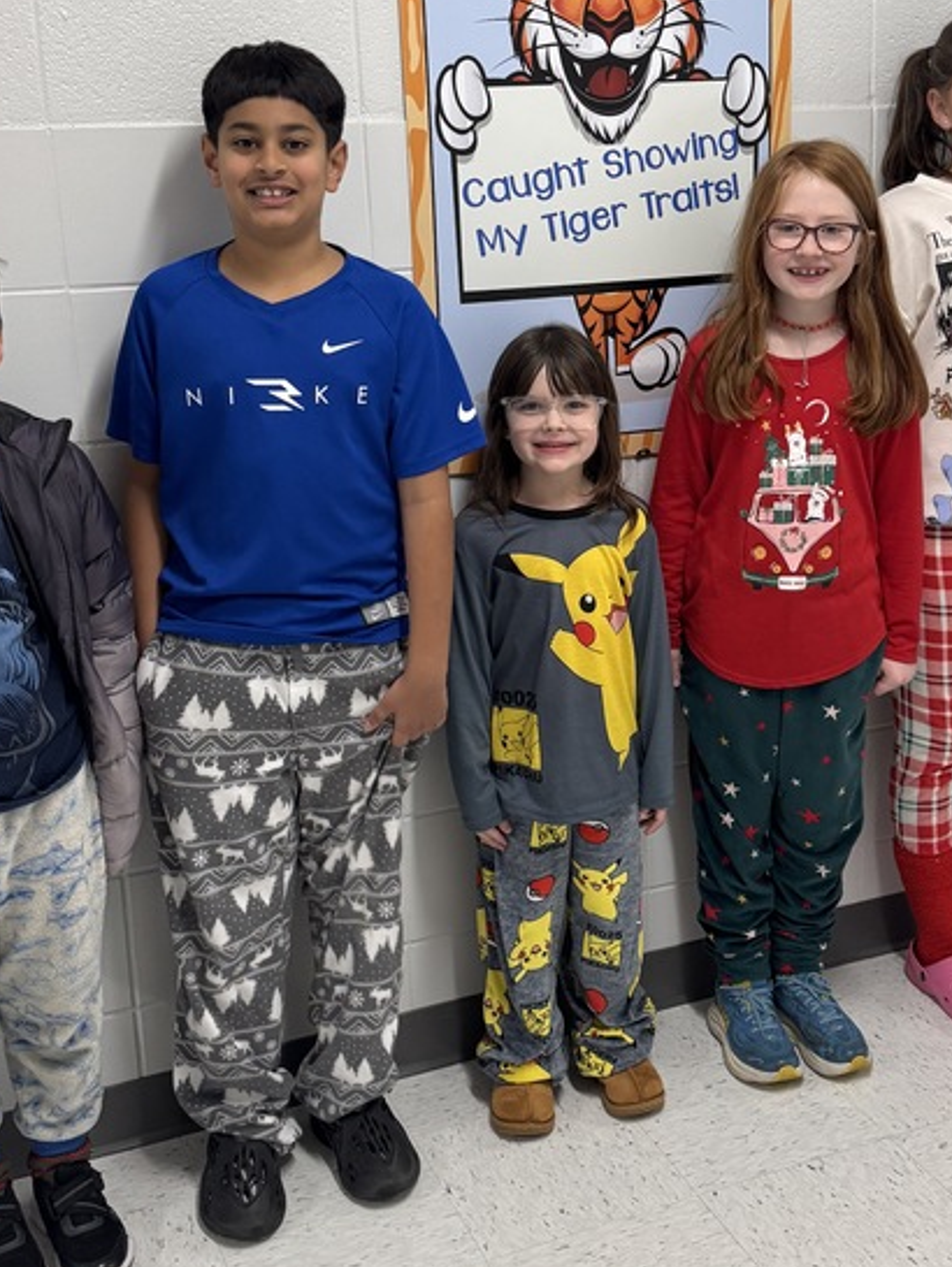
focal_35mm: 45
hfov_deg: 32.1
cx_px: 560
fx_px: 1649
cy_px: 522
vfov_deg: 41.9
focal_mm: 6.76
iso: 200
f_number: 1.78
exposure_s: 1/120
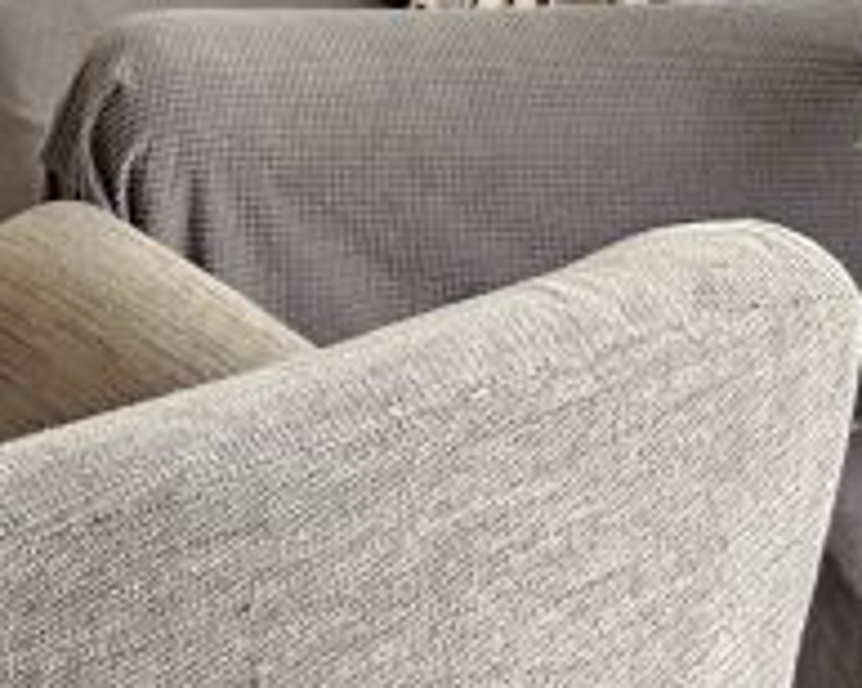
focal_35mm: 149
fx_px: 3797
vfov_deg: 9.2
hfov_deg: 12.8
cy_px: -974
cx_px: 31
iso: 200
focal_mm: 6.3
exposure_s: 1/100
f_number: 1.7
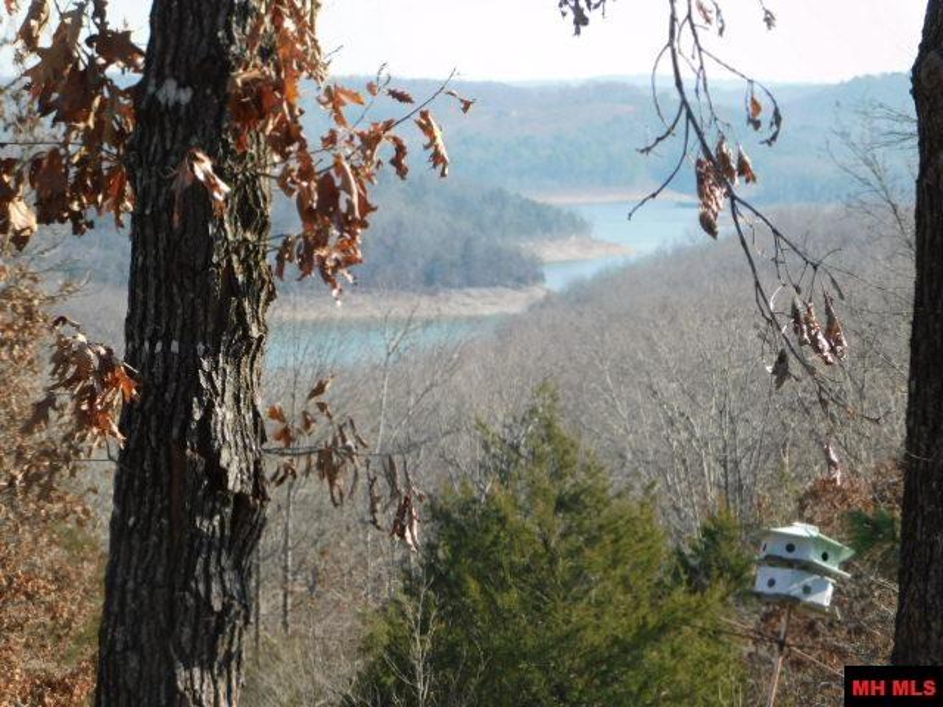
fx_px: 4032
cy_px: 354
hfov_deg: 13.3
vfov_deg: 10.0
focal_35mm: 148
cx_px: 472
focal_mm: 26.3
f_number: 5.1
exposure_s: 1/250
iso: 125
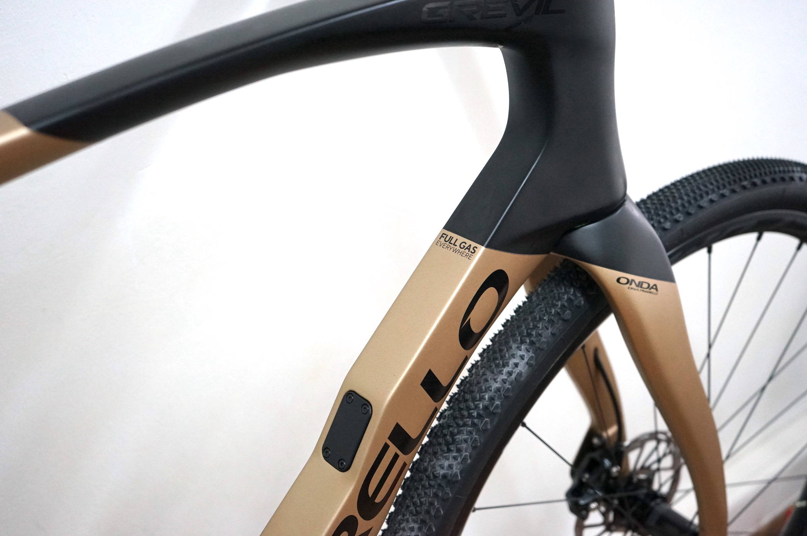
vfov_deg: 32.6
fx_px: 918
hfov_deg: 47.4
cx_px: 404
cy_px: 268
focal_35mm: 41
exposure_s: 1/160
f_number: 5
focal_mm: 41
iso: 2500
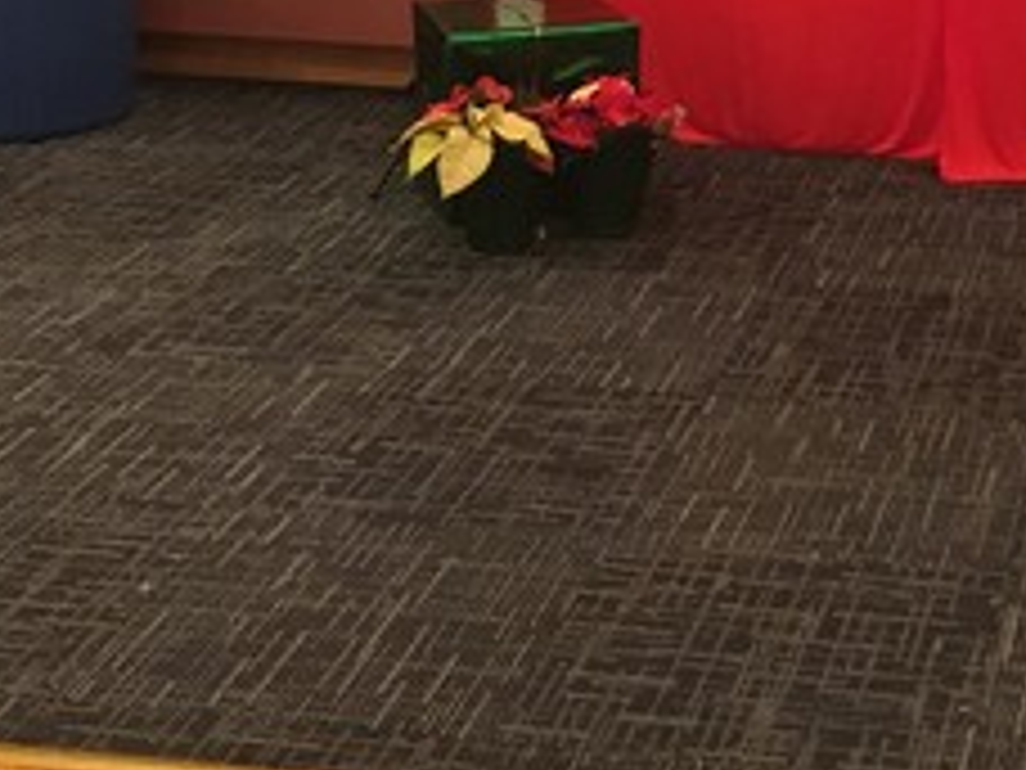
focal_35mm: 85
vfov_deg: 16.7
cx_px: 862
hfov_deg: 22.6
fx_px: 2519
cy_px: -113
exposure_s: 1/15
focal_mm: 4.15
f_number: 2.2
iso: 250
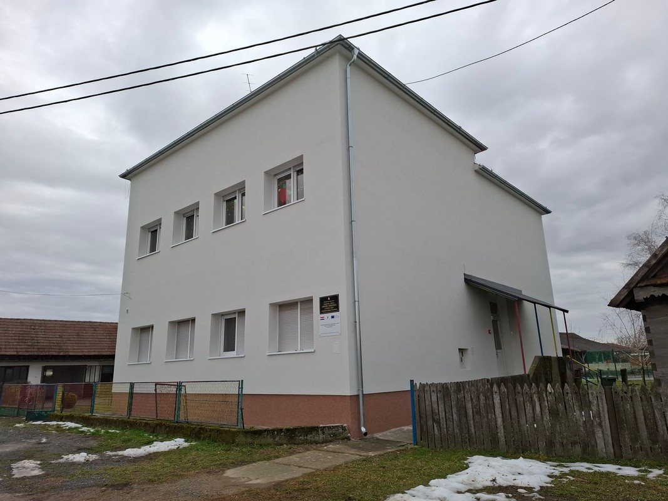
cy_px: 250
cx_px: 334
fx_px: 444
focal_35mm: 23
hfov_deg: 73.9
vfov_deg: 58.9
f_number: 1.8
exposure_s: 1/500
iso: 50
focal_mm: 5.54
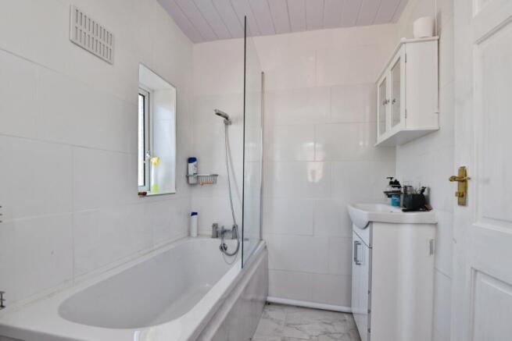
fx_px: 228
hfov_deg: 96.7
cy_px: 170
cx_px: 256
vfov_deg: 73.8
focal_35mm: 16
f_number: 7.1
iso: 400
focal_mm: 16
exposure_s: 1/60
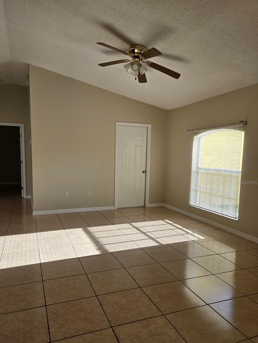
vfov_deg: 69.3
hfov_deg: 54.8
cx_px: 121
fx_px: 248
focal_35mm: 25
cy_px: 182
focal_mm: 5.4
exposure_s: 1/1081
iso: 80
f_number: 1.8
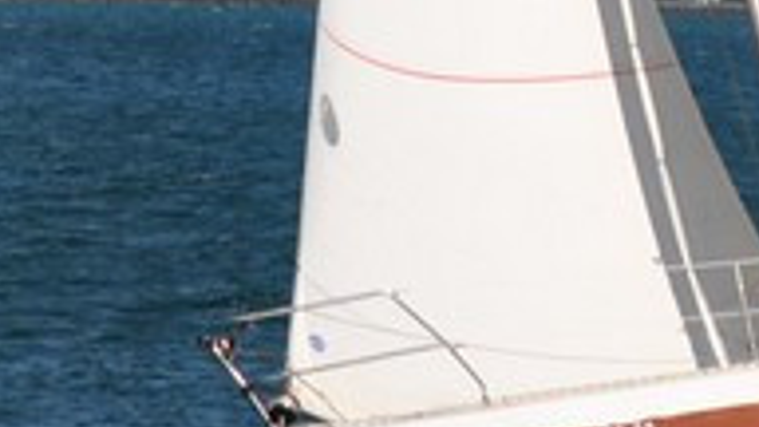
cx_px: 739
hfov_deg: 2.0
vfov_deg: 1.1
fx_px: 21719
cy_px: -146
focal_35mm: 1079
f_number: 5.3
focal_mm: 165
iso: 100
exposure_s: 1/800
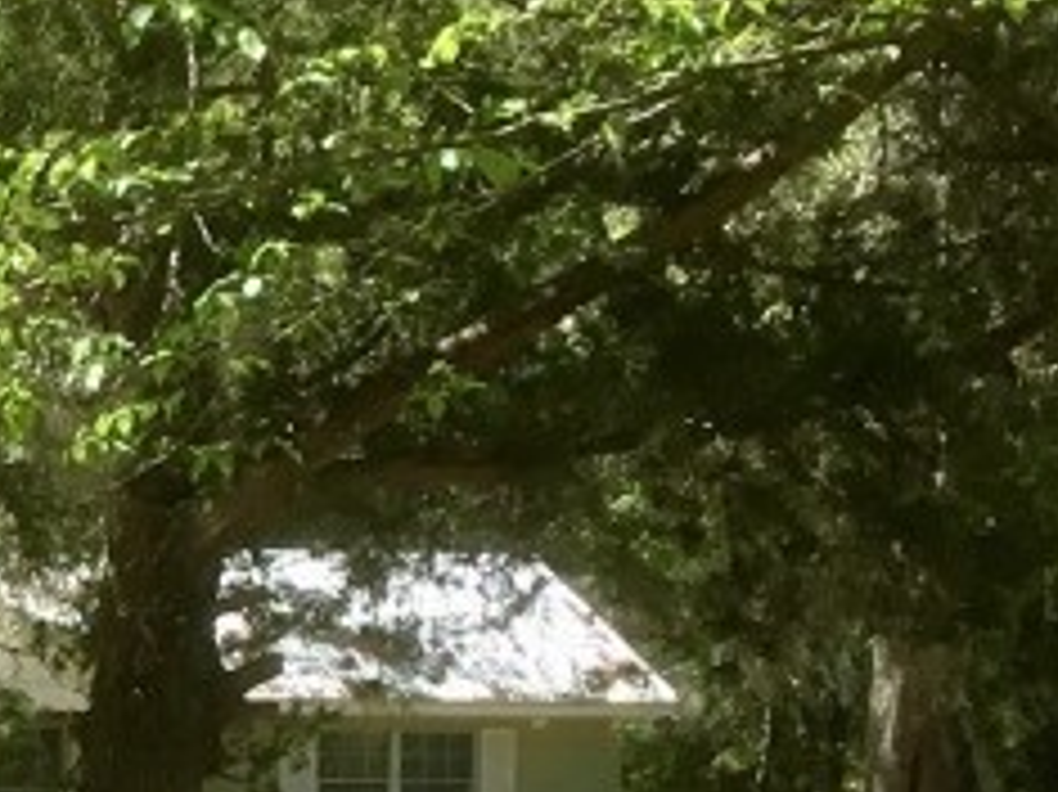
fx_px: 4124
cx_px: -626
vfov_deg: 10.8
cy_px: 986
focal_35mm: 135
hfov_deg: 13.6
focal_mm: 3.3
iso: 25
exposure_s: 1/460
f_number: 2.4
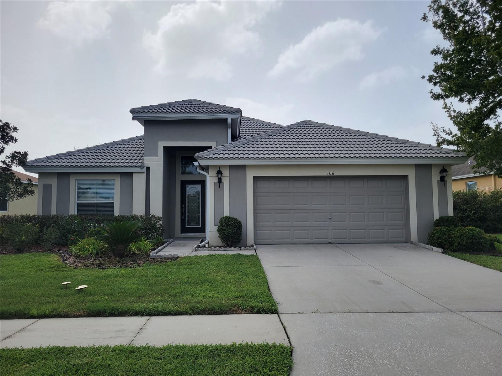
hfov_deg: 67.3
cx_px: 251
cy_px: 188
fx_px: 377
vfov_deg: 53.1
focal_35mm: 26
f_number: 1.8
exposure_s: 1/3309
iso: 40
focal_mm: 5.4
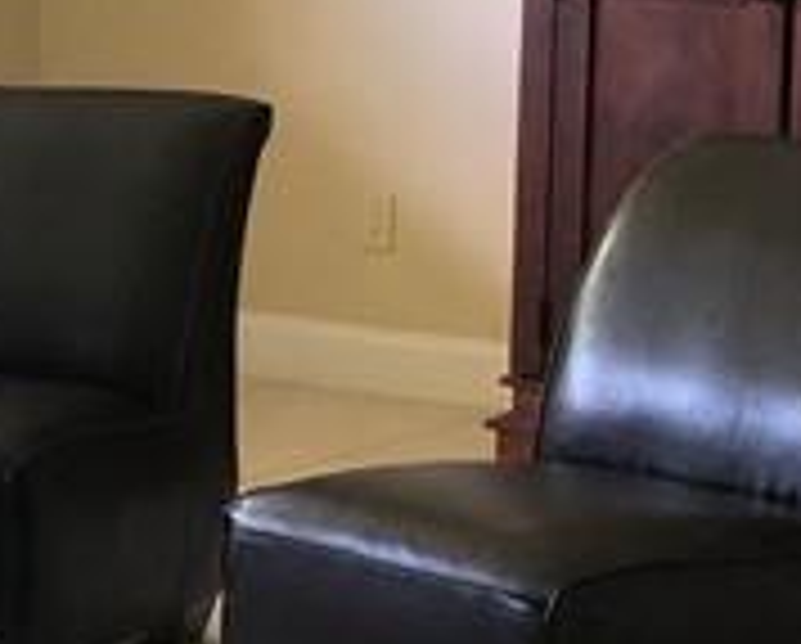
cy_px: 374
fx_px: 3728
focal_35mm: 157
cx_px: -608
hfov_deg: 11.4
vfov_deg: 9.9
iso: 40
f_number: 1.8
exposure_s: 1/30
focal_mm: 3.99
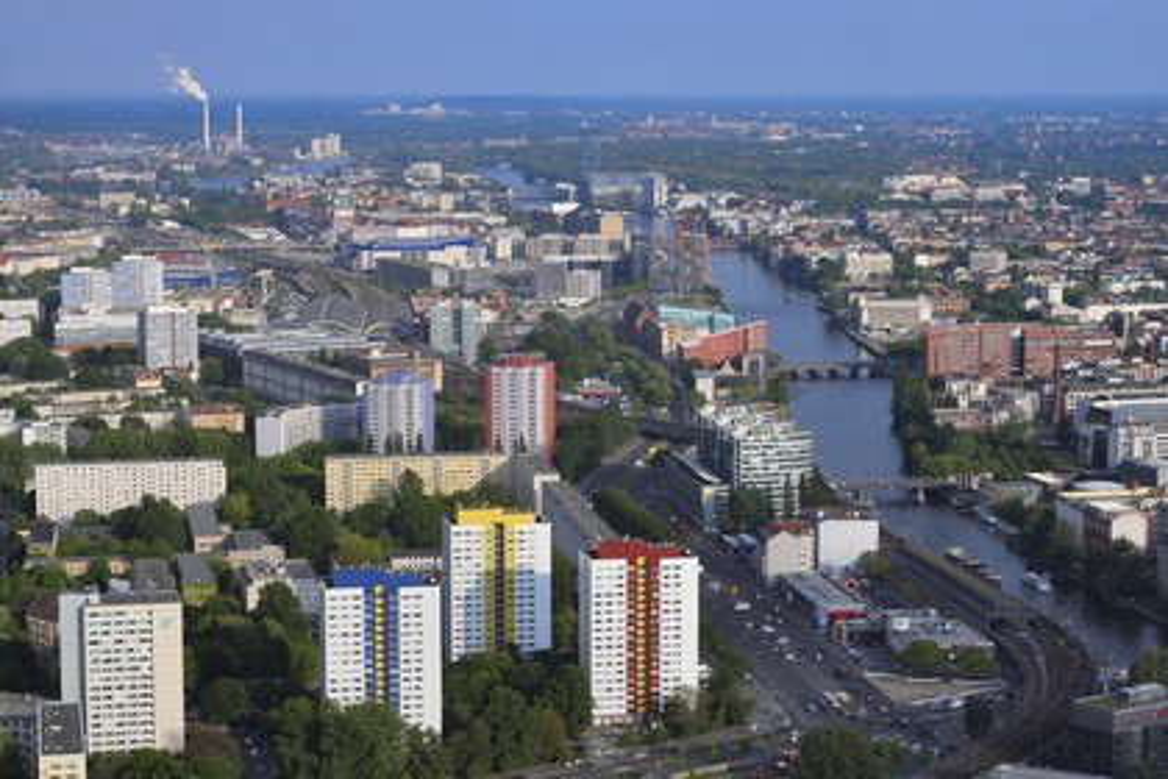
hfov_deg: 25.4
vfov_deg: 17.1
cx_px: 584
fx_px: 2595
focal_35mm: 80
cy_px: 390
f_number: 8
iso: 200
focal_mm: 80
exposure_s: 1/200
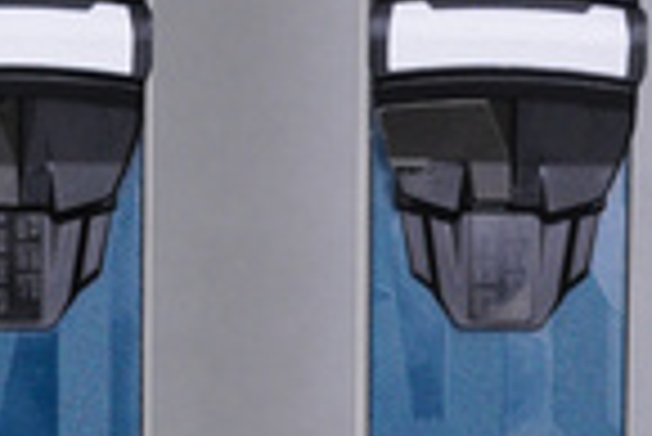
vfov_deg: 4.8
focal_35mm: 288
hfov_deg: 7.1
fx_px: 5221
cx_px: 241
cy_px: 553
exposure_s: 1/125
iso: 2200
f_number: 8
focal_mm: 62
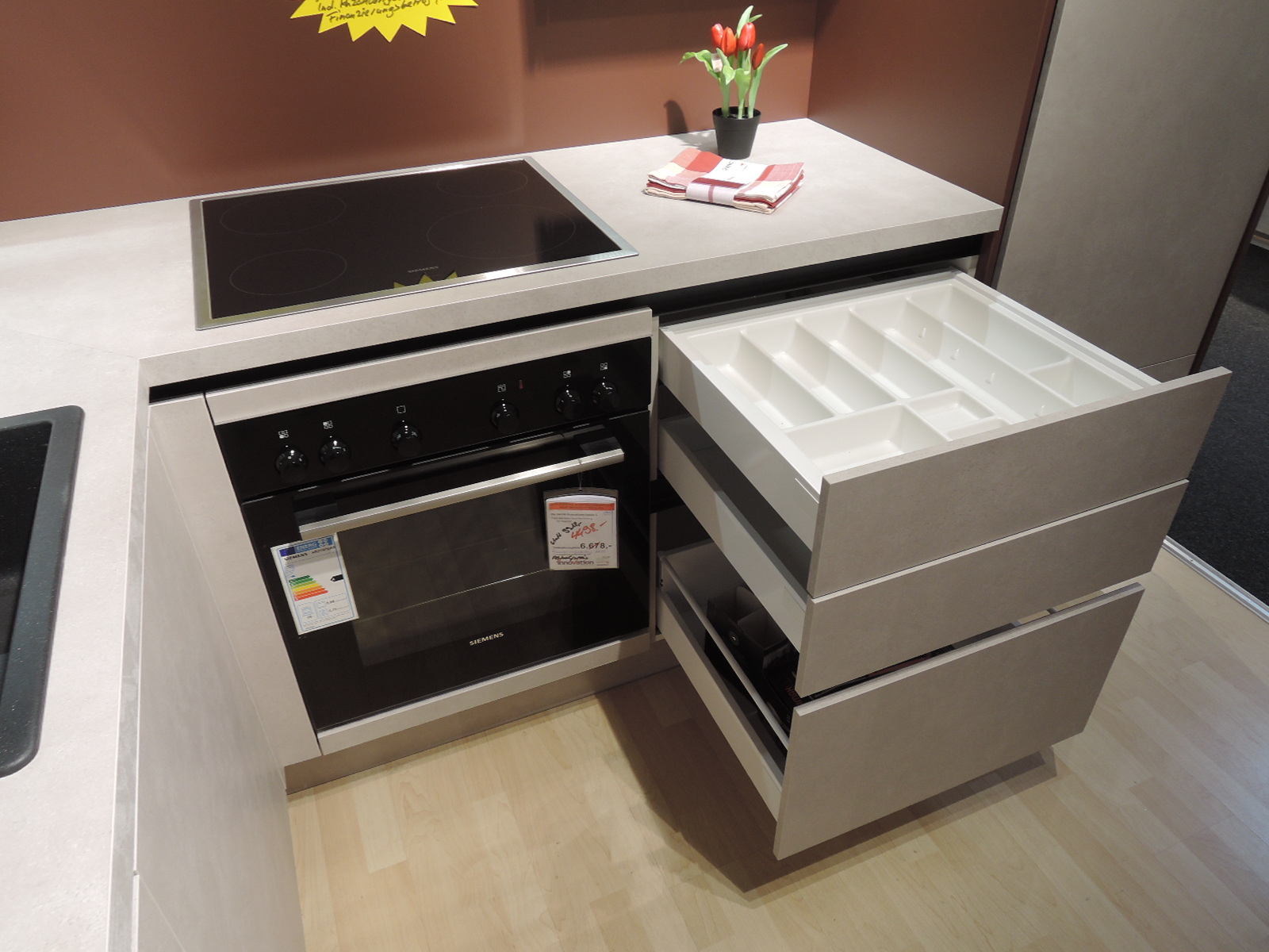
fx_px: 880
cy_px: 476
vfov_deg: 56.8
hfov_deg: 71.6
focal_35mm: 24
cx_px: 634
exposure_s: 1/30
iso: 140
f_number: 2.8
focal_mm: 5.1
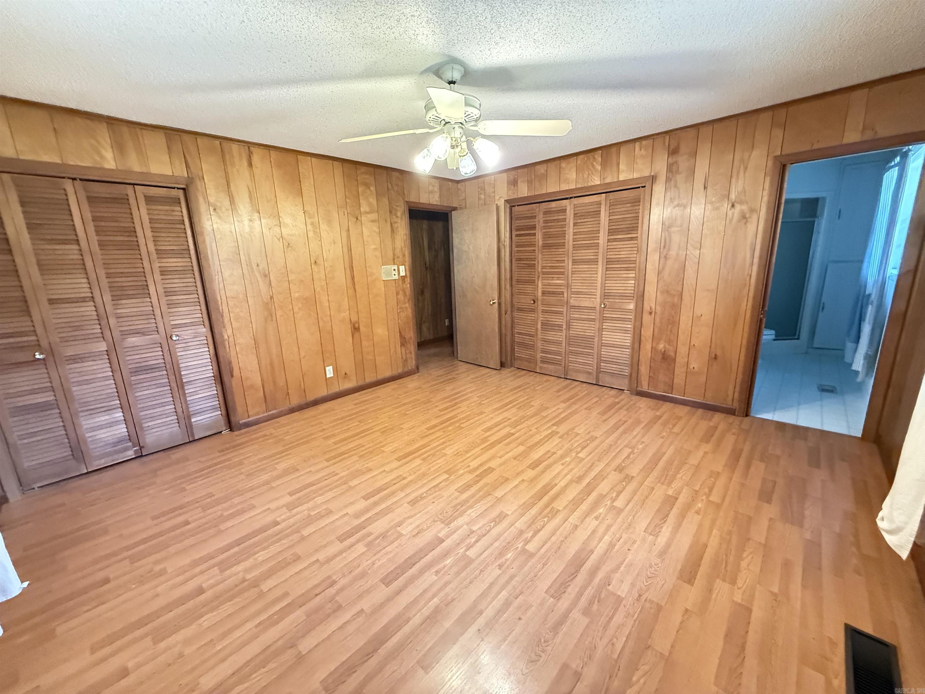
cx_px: 462
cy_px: 347
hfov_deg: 102.1
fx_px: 374
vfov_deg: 85.7
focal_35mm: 14
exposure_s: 1/60
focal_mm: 2.22
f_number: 2.2
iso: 1000
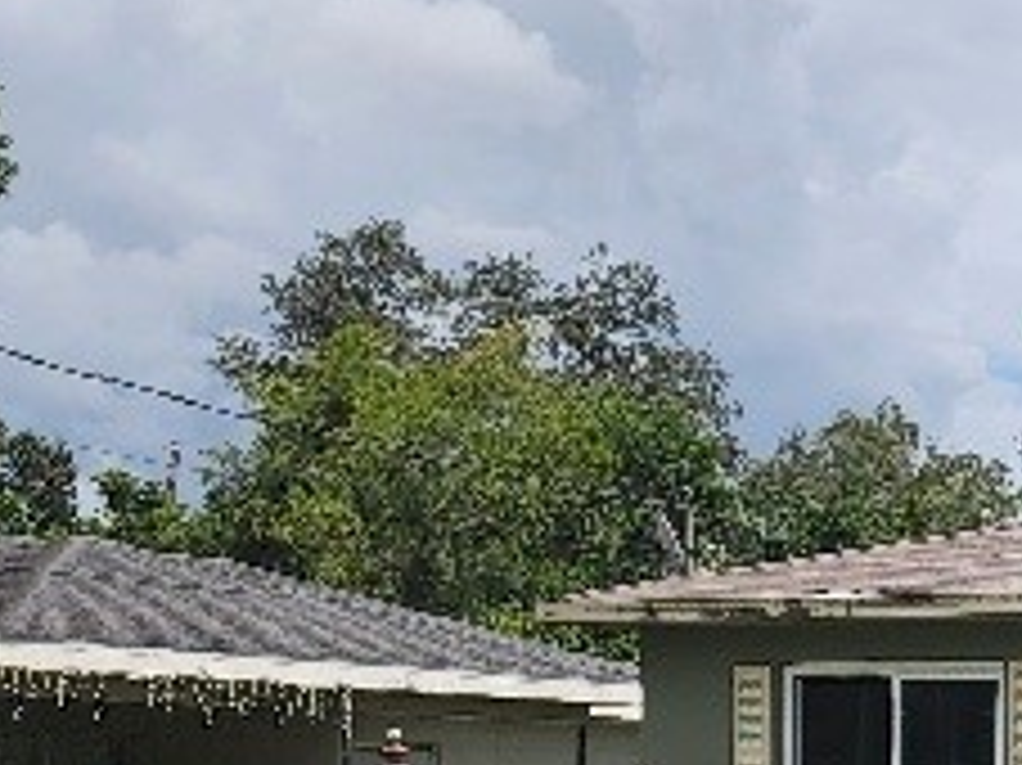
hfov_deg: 21.0
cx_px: 1459
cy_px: 796
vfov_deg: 17.7
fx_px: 2390
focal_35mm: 81
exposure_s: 1/1667
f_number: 1.8
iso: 12
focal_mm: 6.4
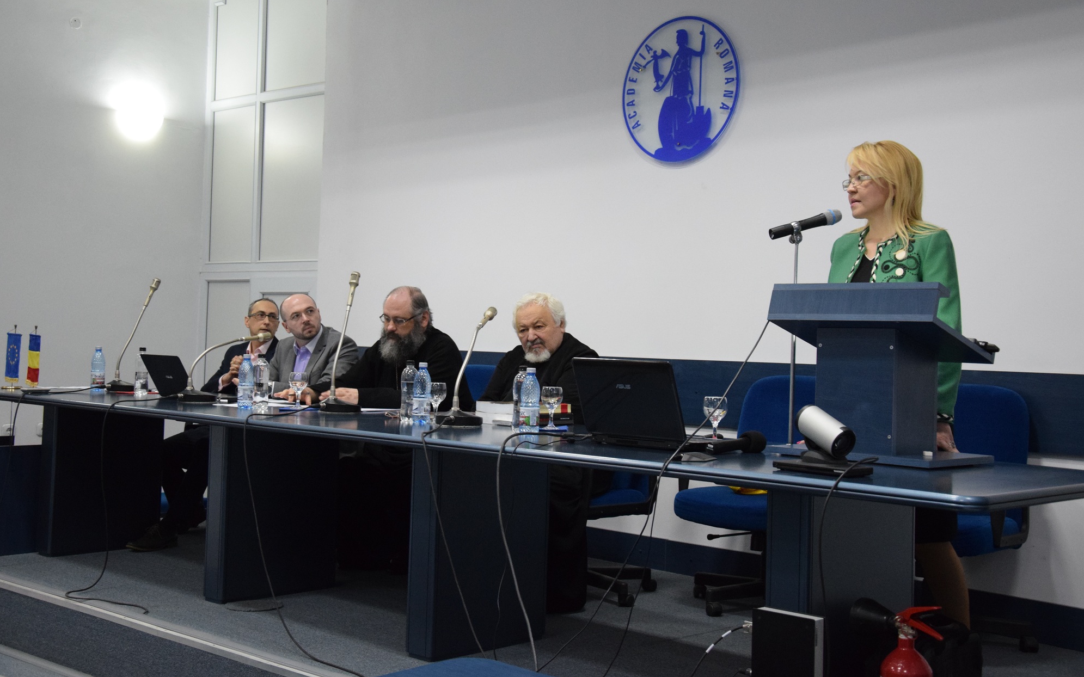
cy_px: 325
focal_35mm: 43
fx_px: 1270
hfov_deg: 46.2
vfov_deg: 29.9
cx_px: 541
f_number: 4
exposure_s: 1/50
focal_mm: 28
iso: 2500
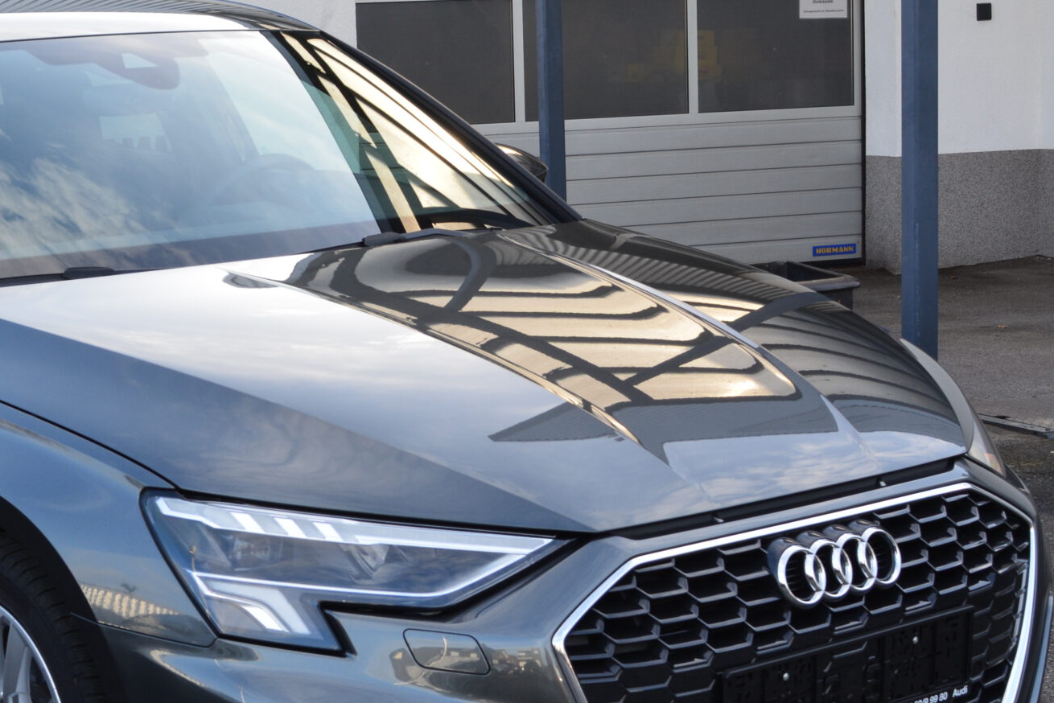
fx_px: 2488
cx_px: 194
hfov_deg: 23.5
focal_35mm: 85
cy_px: 448
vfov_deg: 16.1
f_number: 10
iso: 220
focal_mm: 29
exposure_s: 1/60
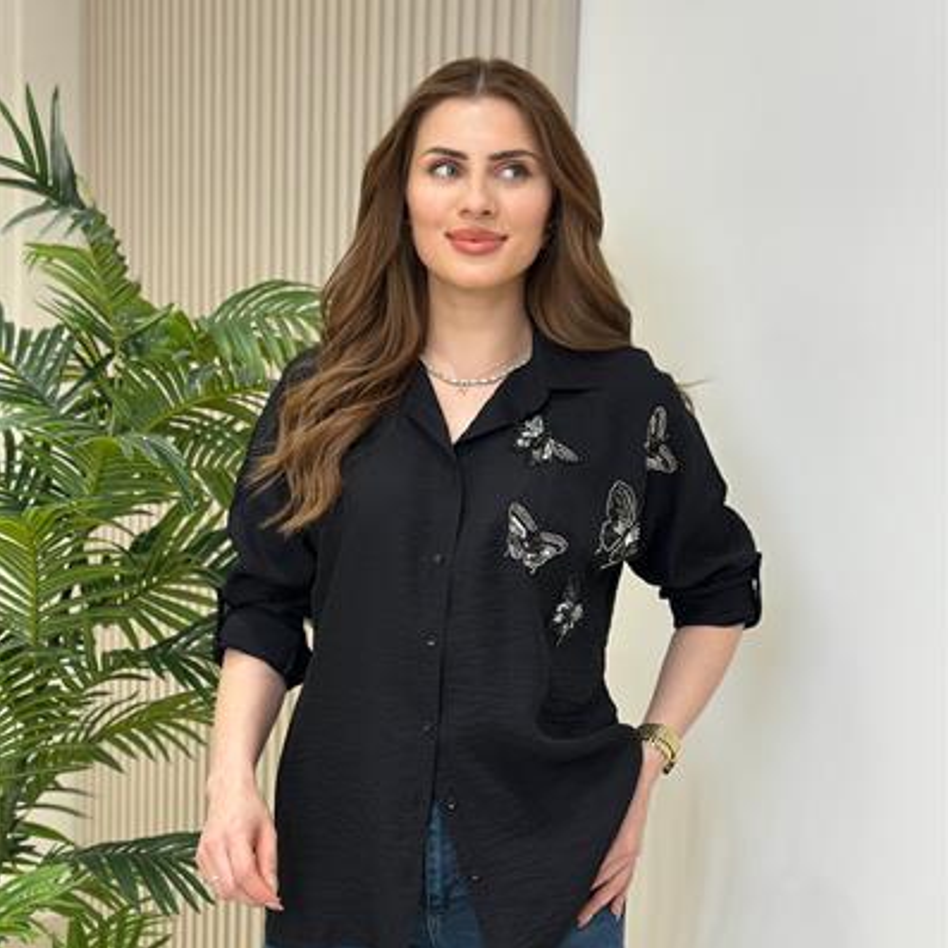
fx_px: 1766
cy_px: 519
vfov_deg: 30.0
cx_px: 475
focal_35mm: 57
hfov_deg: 30.0
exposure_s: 1/100
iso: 64
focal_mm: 6.86
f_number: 1.78
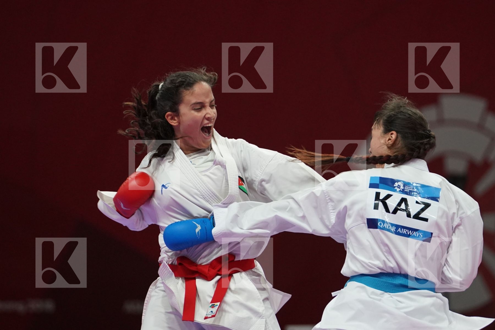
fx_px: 5073
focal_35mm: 369
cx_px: 248
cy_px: 165
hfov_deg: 5.6
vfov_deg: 3.7
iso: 3200
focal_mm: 246
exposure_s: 1/1000
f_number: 4
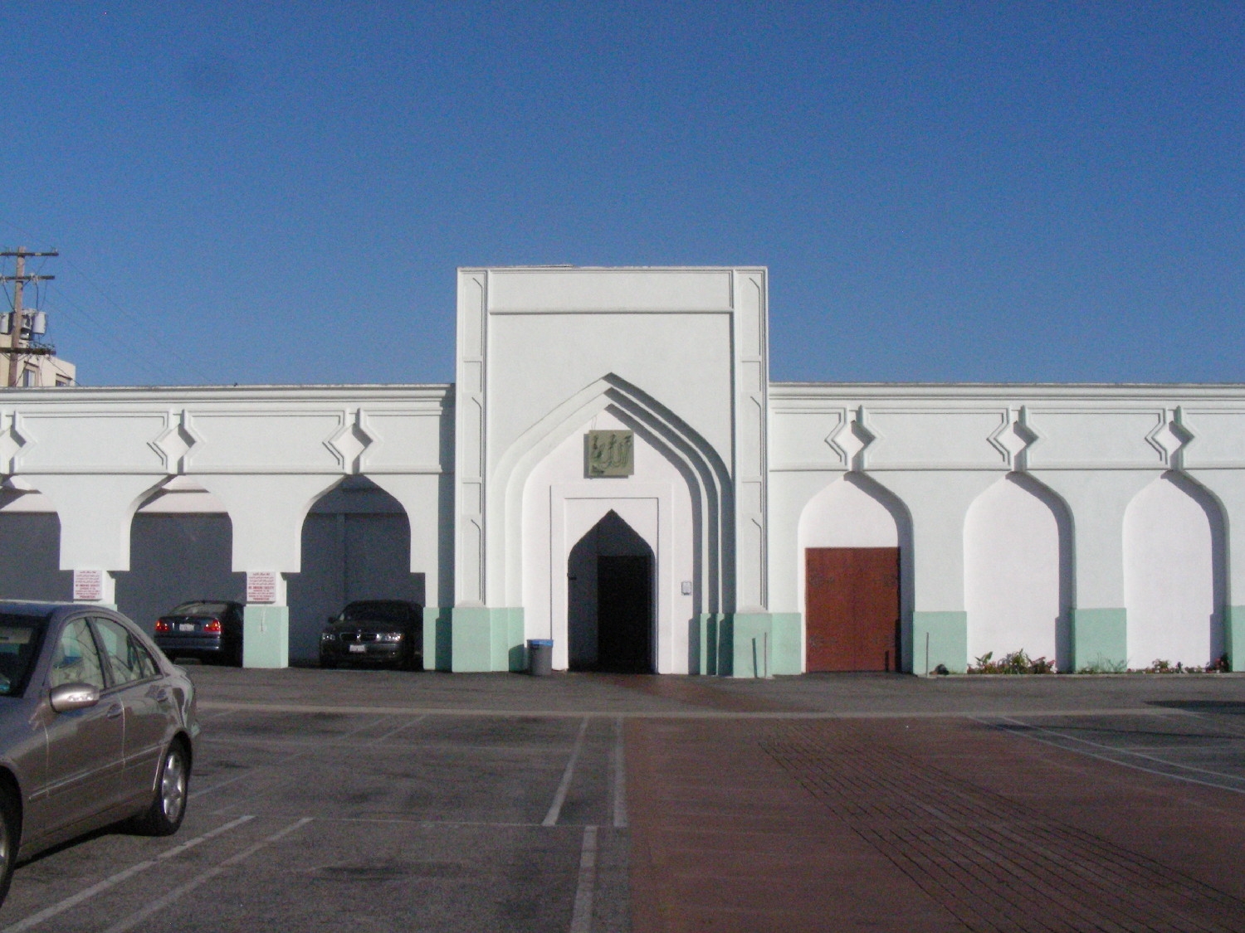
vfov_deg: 37.7
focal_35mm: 38
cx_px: 622
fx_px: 1367
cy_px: 466
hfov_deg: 49.0
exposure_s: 1/822
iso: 400
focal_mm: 6.3
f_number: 13.6
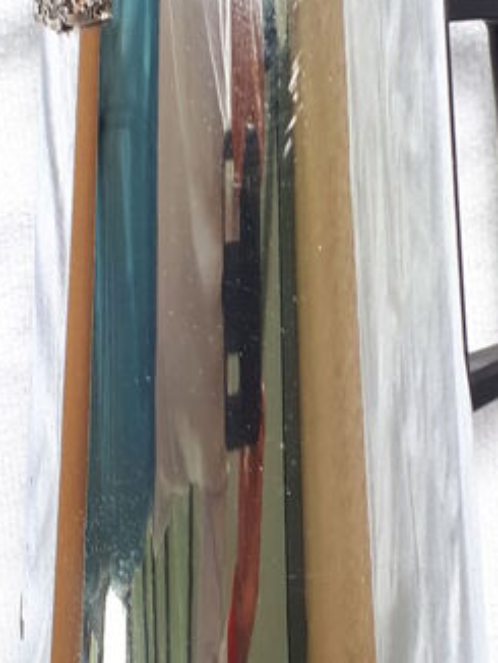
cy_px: 376
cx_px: 248
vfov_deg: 36.1
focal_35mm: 53
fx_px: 1015
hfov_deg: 27.6
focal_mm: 3.6
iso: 40
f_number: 1.9
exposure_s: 1/100
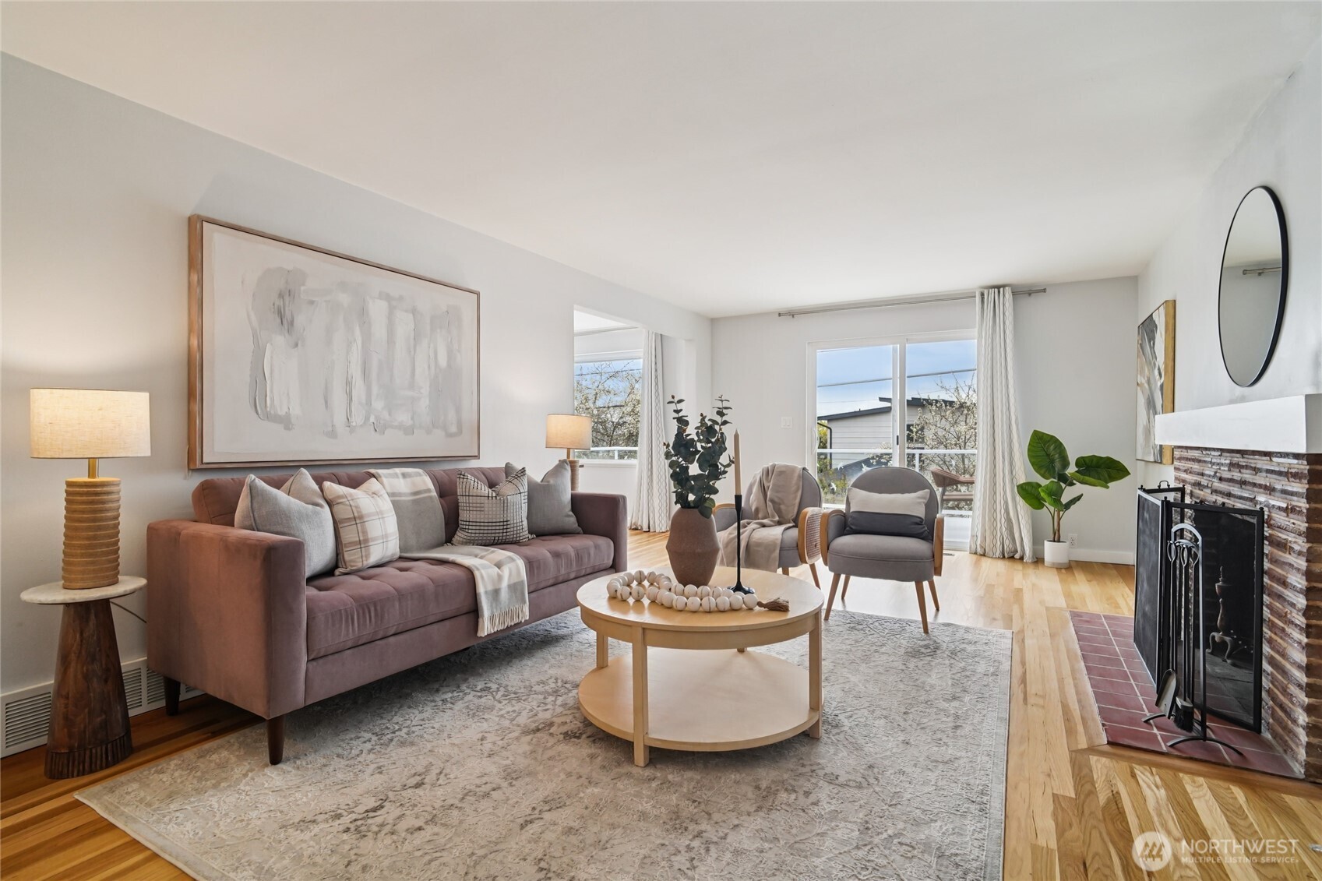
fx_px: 587
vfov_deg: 73.7
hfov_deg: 96.7
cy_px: 440
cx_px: 661
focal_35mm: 16
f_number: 8
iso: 1600
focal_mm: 16
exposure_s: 1/50
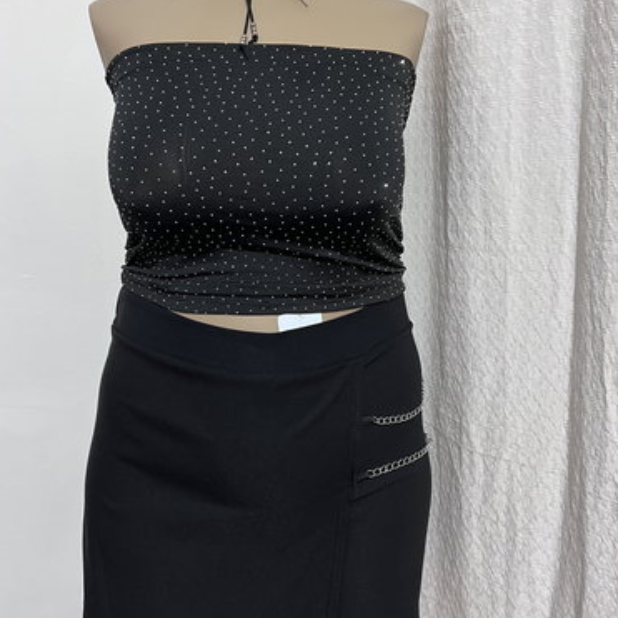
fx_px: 667
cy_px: 276
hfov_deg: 49.7
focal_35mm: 33
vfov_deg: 49.7
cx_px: 316
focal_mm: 5.7
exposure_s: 1/50
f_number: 1.5
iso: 200
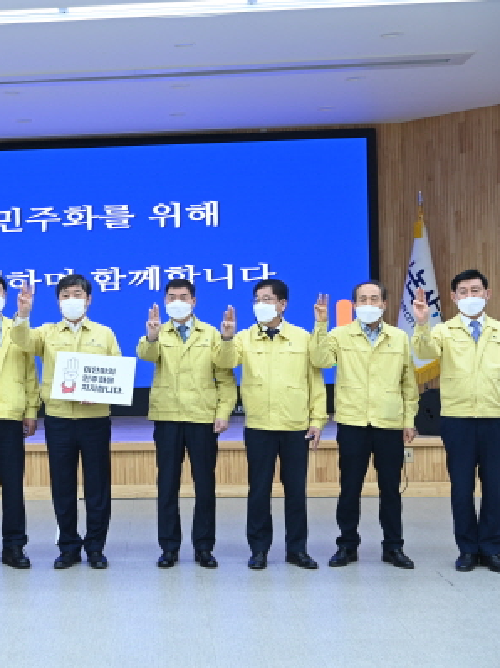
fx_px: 1118
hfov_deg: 24.4
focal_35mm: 58
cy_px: 334
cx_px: 42
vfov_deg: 33.3
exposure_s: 1/125
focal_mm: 40
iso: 1000
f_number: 5.6
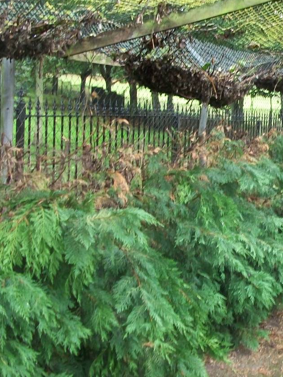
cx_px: 305
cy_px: 136
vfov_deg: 31.5
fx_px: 664
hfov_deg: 22.8
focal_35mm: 61
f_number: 2.9
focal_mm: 5.7
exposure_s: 1/13
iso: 160
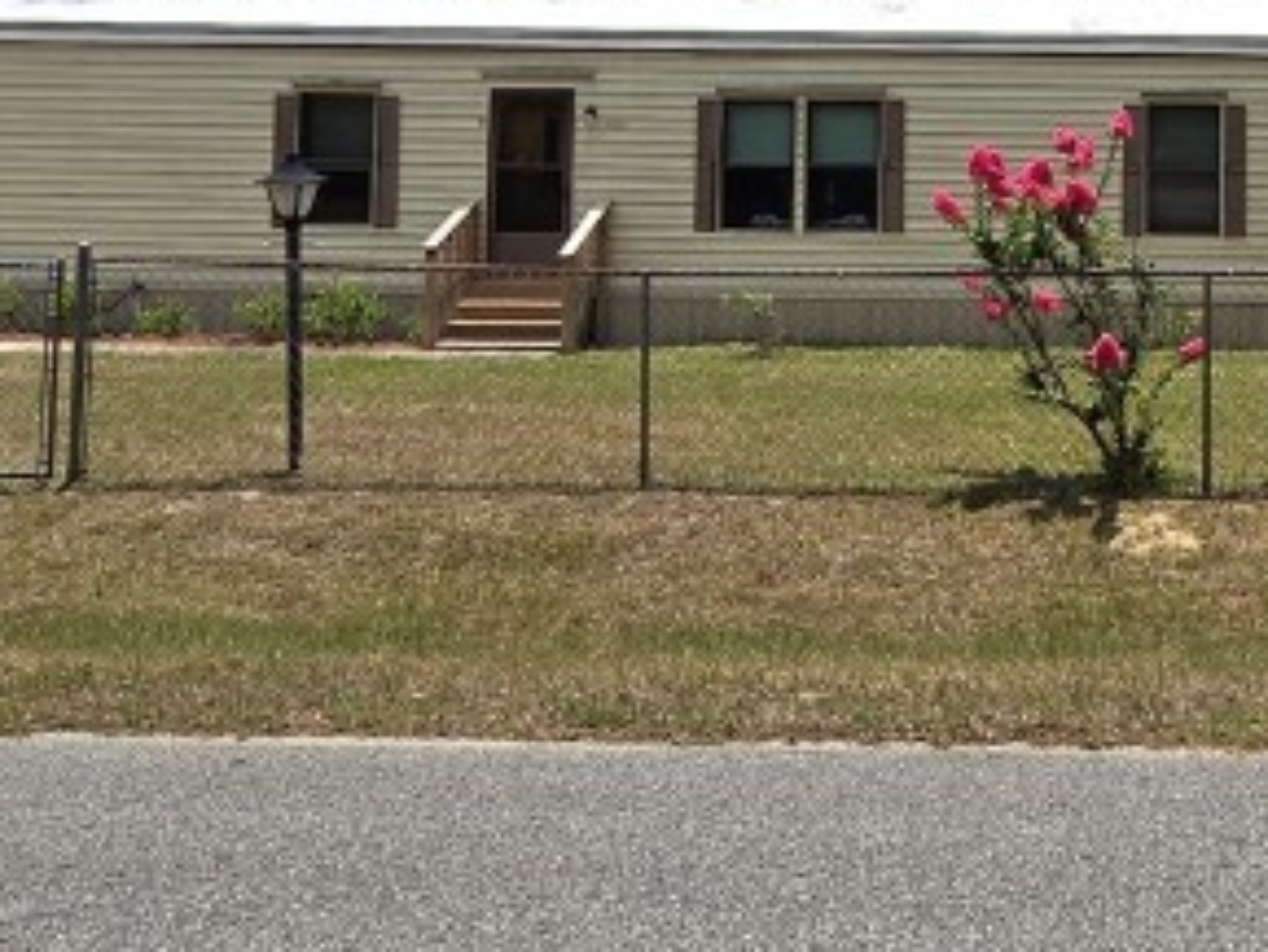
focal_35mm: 46
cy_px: 110
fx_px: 1686
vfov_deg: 30.3
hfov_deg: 37.7
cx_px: 1207
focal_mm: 2.2
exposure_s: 1/3363
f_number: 2.2
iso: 50
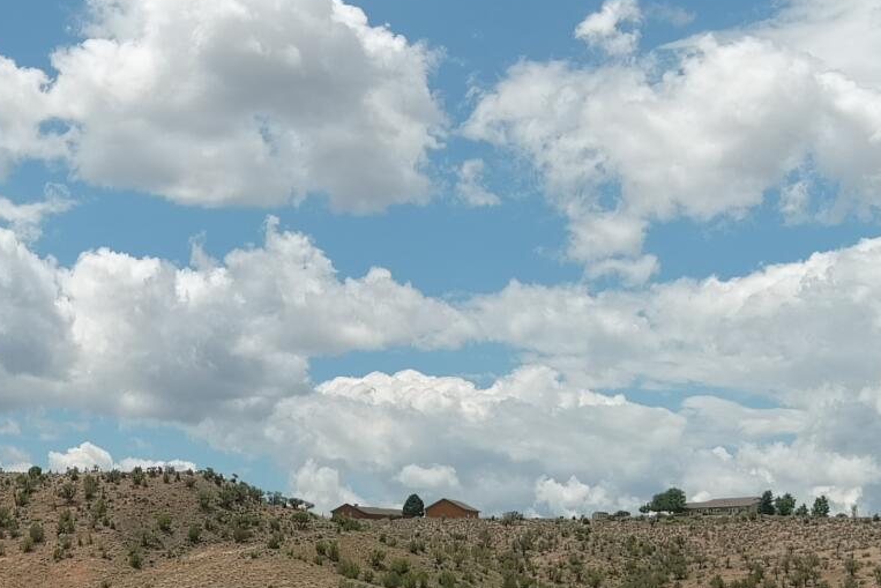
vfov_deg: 11.8
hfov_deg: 17.6
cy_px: 639
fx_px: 2790
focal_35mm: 114
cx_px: 17
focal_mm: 10.57
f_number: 2.8
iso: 100
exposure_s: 1/2000
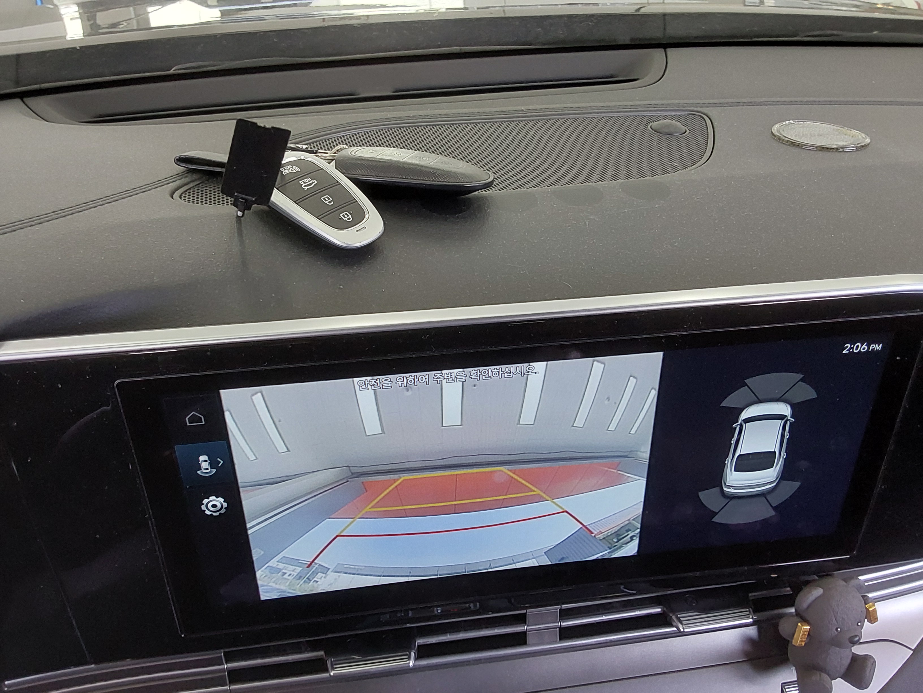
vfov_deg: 49.7
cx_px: 462
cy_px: 346
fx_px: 747
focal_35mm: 28
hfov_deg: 63.4
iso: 100
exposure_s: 1/60
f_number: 1.9
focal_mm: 2.91
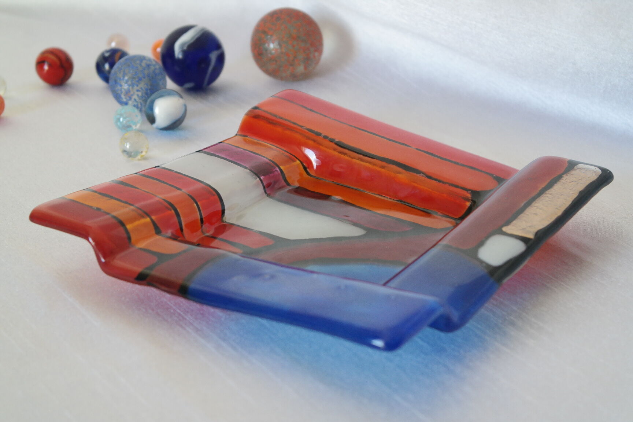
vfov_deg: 17.7
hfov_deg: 26.3
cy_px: 211
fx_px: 1354
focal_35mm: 77
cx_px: 316
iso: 800
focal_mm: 50
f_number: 5.6
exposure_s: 1/30
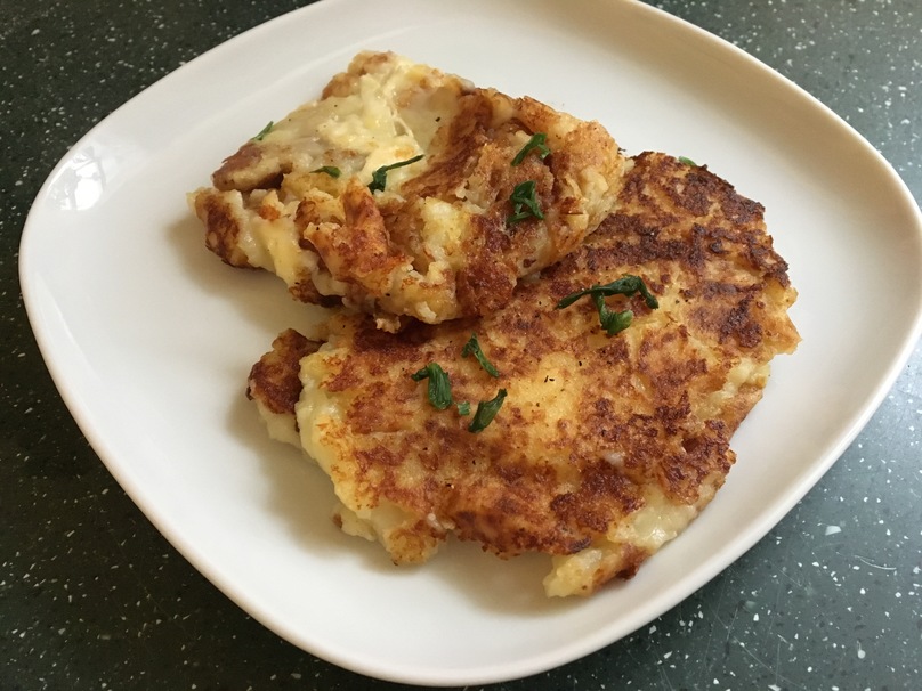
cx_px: 461
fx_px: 772
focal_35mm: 29
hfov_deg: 61.7
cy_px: 346
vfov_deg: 48.2
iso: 320
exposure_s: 1/15
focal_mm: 4.15
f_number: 2.2
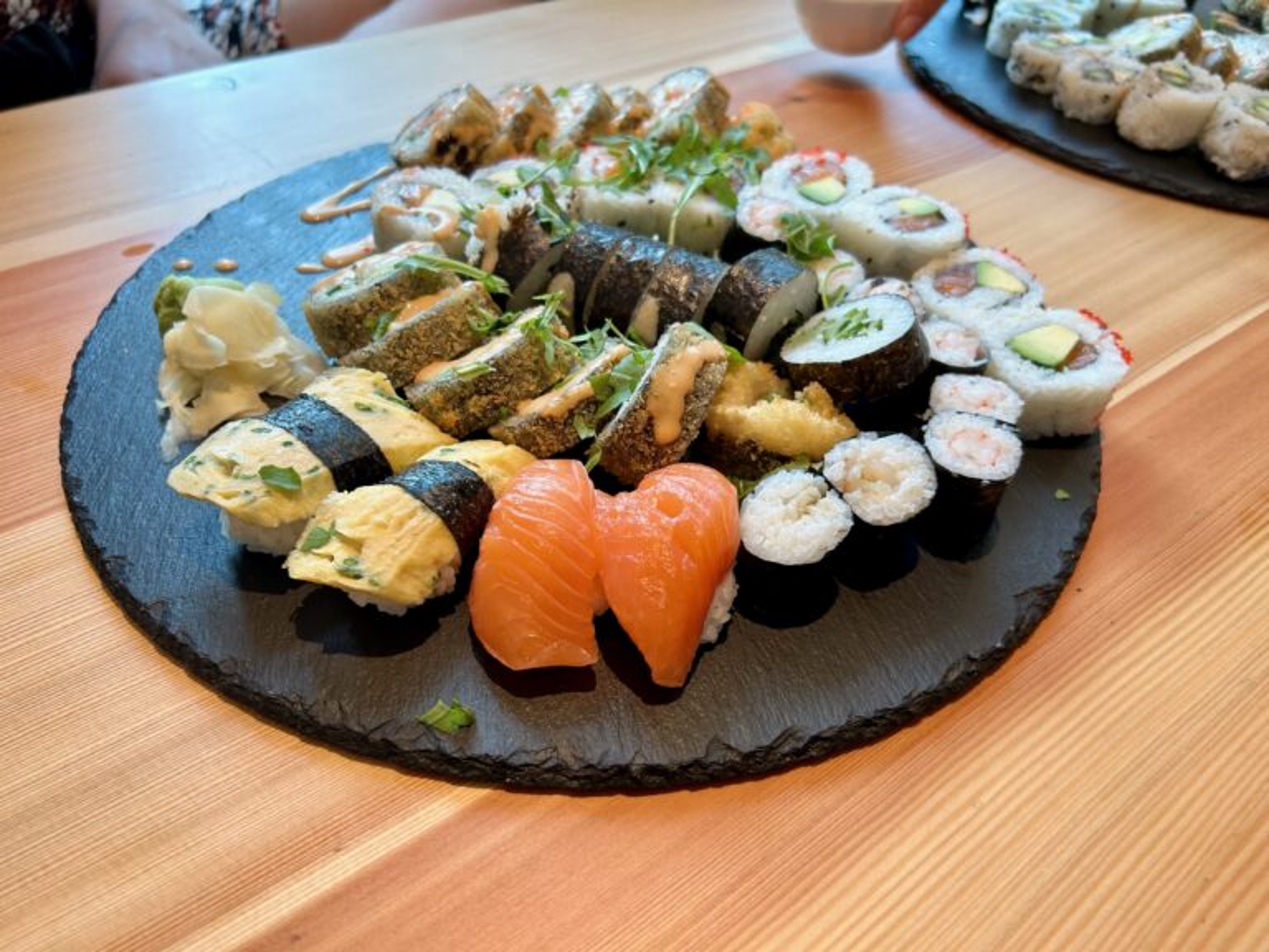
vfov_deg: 53.1
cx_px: 634
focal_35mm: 26
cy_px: 476
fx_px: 953
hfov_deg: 67.3
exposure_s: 1/100
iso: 64
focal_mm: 5.7
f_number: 1.5
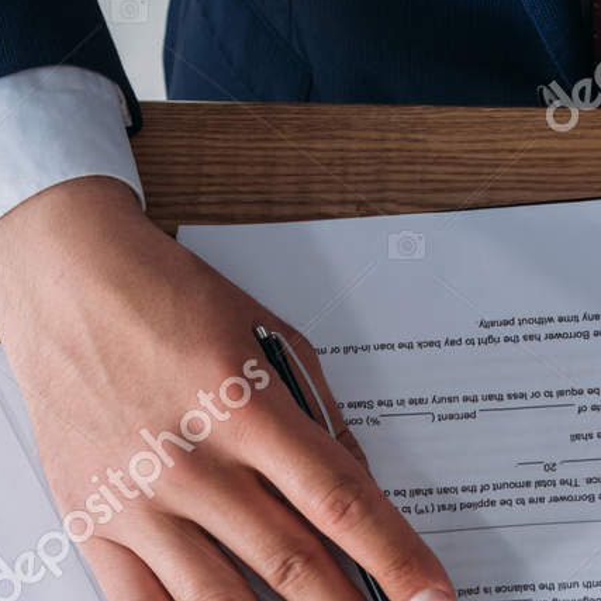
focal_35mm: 159
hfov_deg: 10.9
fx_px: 3123
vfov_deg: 10.4
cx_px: 566
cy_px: 1074
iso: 160
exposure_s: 1/200
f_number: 7.1
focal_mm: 50
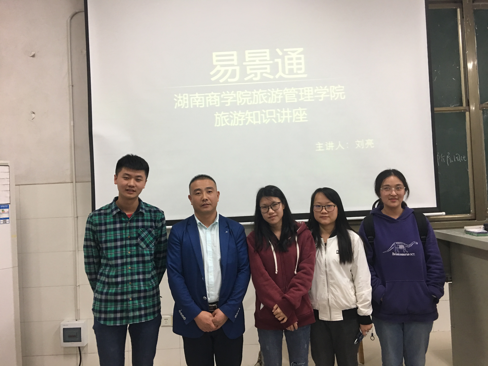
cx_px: 244
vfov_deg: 48.2
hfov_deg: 61.7
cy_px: 183
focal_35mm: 29
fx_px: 409
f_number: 2.2
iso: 80
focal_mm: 4.15
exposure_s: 1/17
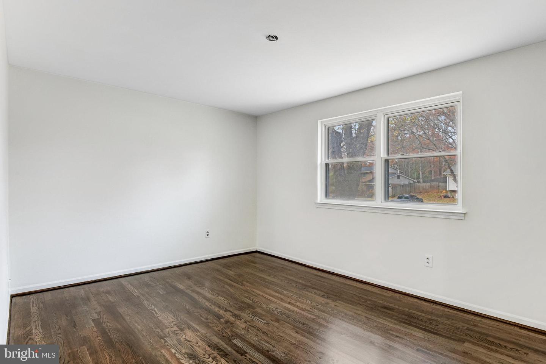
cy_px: 182
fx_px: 258
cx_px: 273
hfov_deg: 93.3
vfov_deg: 70.5
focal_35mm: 17
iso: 400
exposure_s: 1/10
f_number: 8
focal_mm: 17
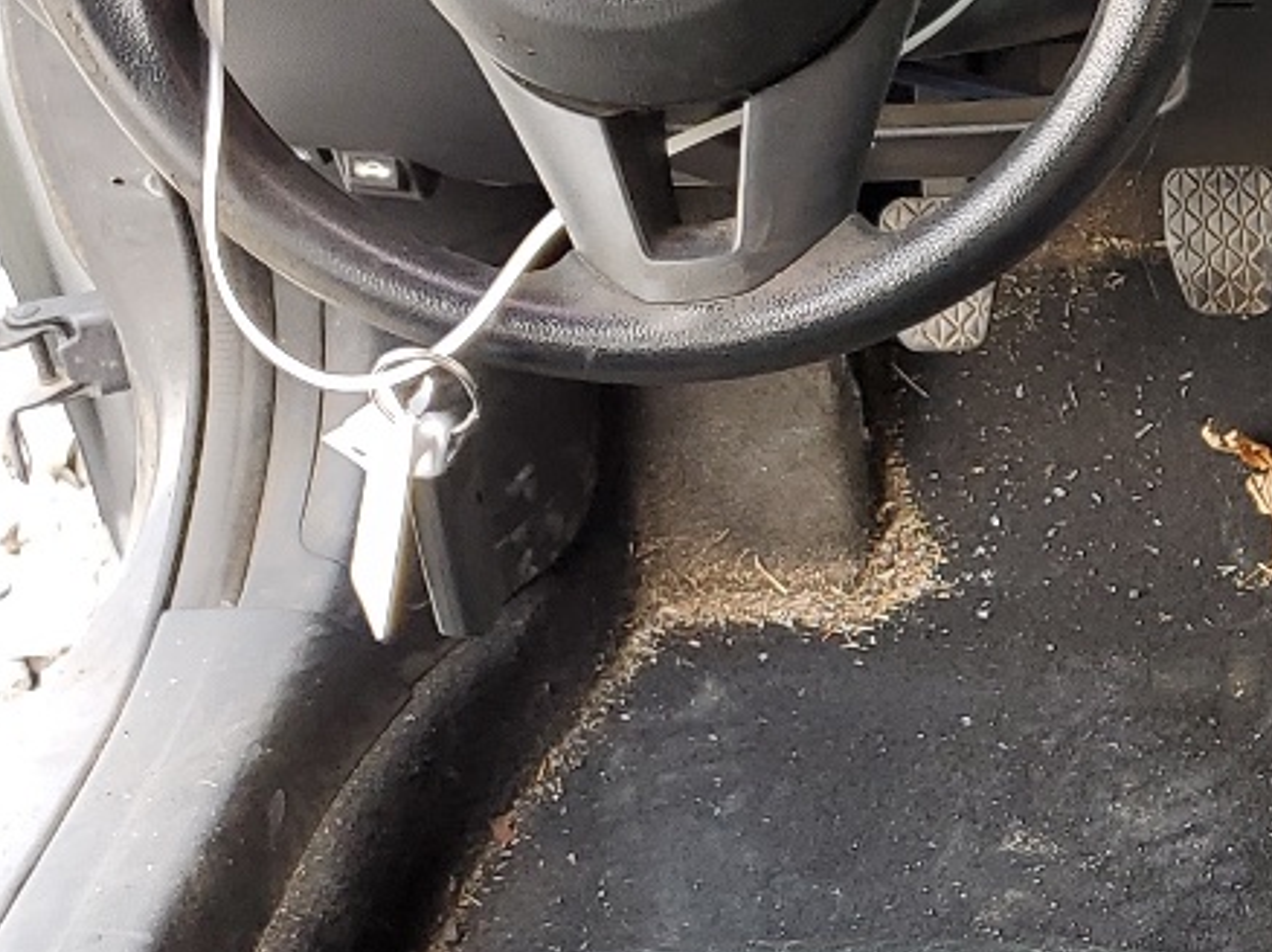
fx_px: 3489
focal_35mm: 95
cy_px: 670
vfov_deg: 15.5
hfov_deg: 18.1
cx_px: 1975
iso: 50
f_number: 1.5
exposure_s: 1/159
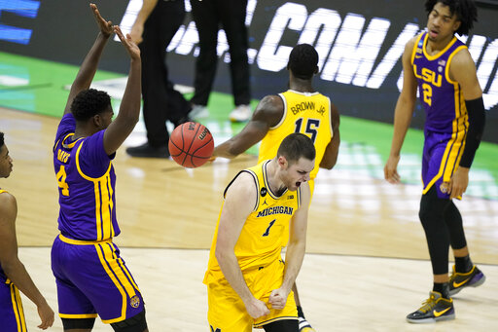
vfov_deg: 2.3
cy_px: 166
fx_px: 8297
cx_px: 249
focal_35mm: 600
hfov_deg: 3.4
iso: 6400
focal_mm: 600
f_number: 4
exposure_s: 1/2000
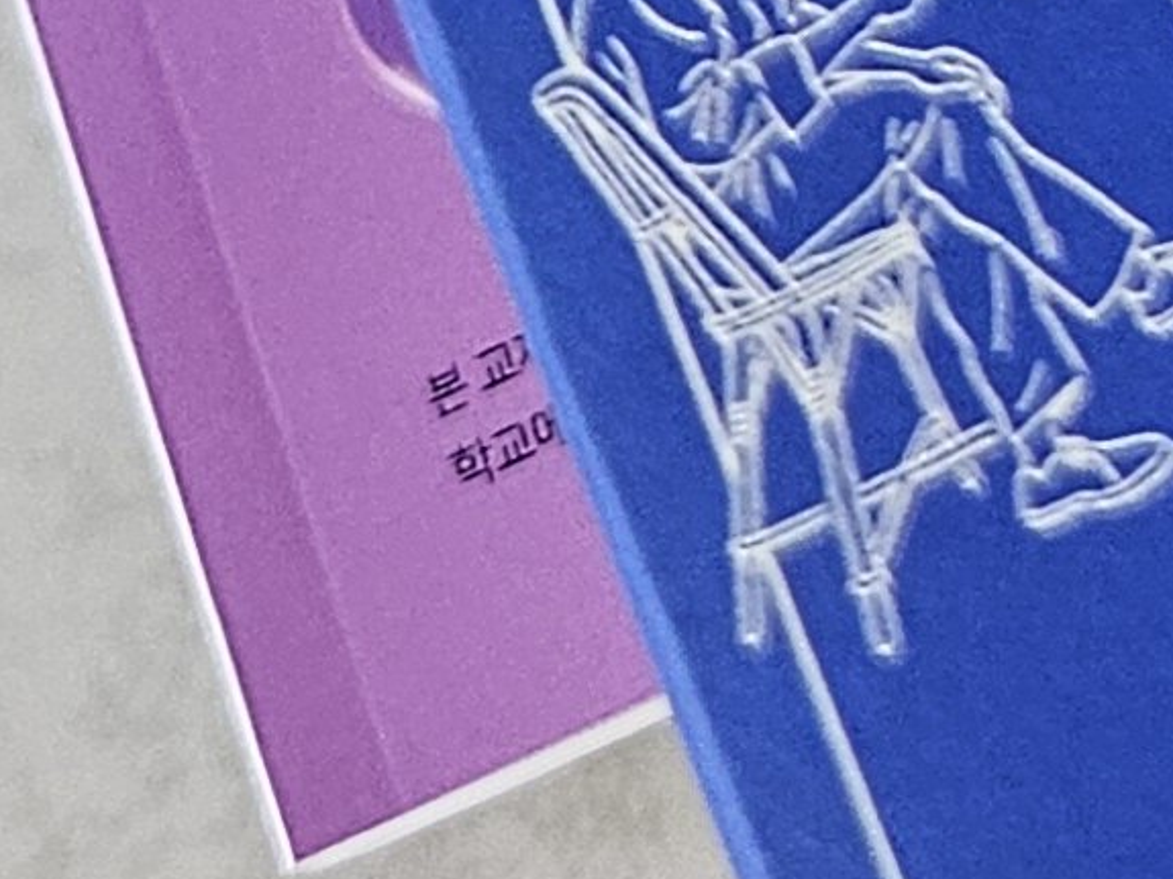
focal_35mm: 160
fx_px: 5421
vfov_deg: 8.3
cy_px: -1399
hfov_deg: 11.8
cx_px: 1807
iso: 320
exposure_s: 1/120
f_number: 1.8
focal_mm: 5.4
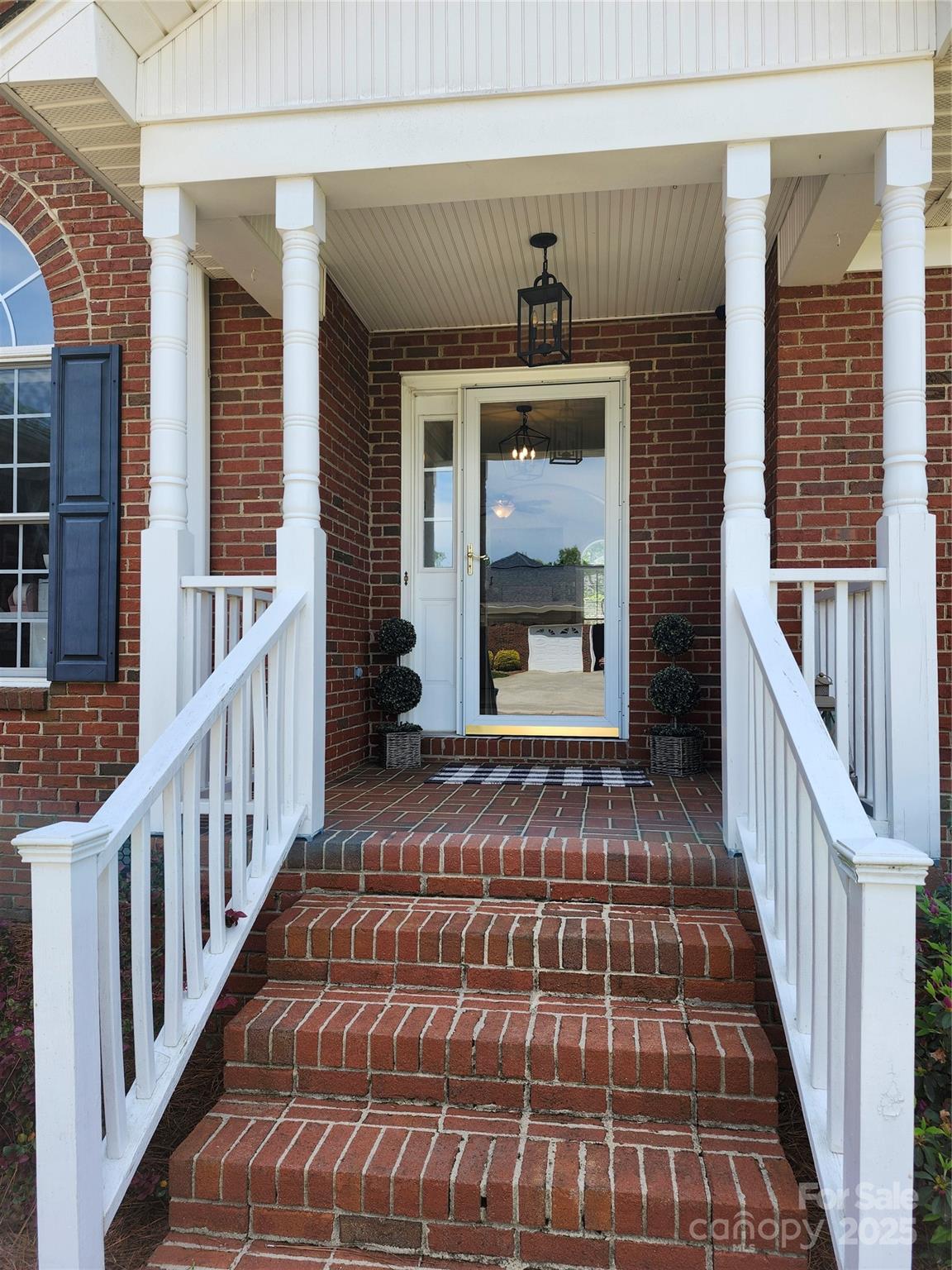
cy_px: 635
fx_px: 843
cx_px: 476
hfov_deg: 58.9
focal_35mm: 23
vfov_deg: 73.9
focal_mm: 5.54
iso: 25
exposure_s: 1/516
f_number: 1.8
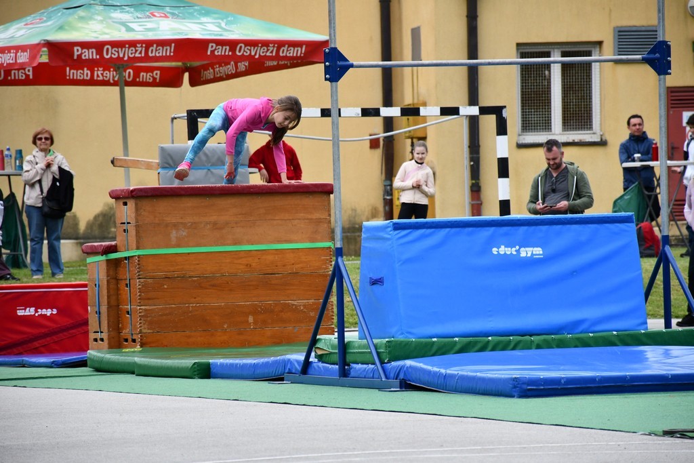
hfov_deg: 9.8
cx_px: 347
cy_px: 232
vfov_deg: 6.5
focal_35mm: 210
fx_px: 4049
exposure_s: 1/1000
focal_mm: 140
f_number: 5.6
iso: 800
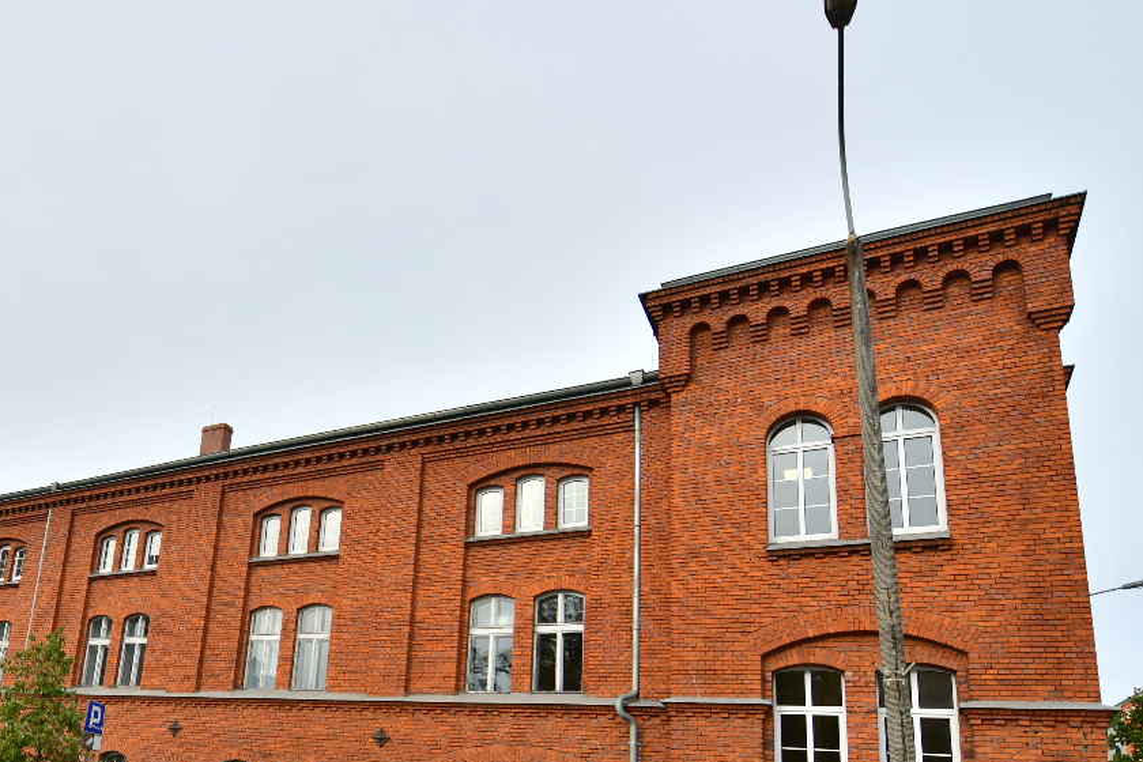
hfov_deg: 61.8
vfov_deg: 45.4
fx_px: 857
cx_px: 230
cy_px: 614
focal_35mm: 27
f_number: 3.2
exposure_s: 1/1250
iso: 100
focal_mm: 14
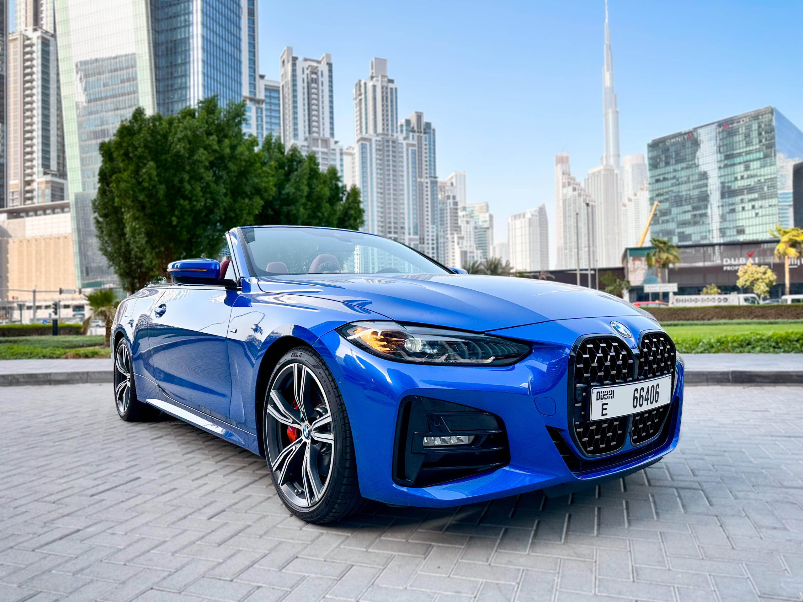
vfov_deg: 56.8
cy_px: 301
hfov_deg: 71.6
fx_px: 557
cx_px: 402
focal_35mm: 24
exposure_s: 1/1700
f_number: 1.8
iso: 80
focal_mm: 6.86
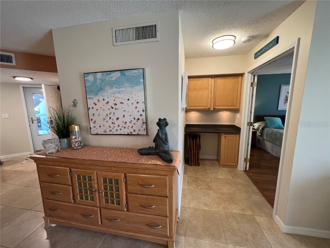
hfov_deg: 106.2
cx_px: 165
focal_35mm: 13
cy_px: 124
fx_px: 124
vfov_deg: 89.9
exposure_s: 1/60
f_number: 1.8
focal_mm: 1.57
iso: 200
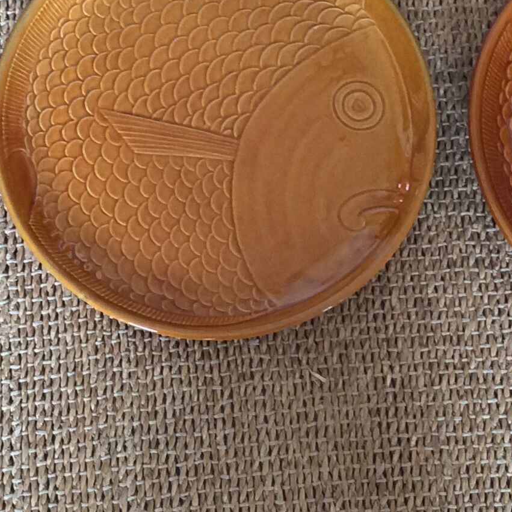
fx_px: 1439
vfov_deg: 20.1
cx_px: 193
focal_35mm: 86
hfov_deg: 20.1
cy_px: 162
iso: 80
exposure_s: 1/25
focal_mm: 3.3
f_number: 2.4
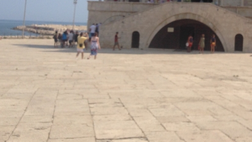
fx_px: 468
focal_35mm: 70
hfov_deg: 29.1
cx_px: 220
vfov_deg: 16.7
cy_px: -14
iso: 50
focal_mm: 4.12
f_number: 2.4
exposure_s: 1/2710
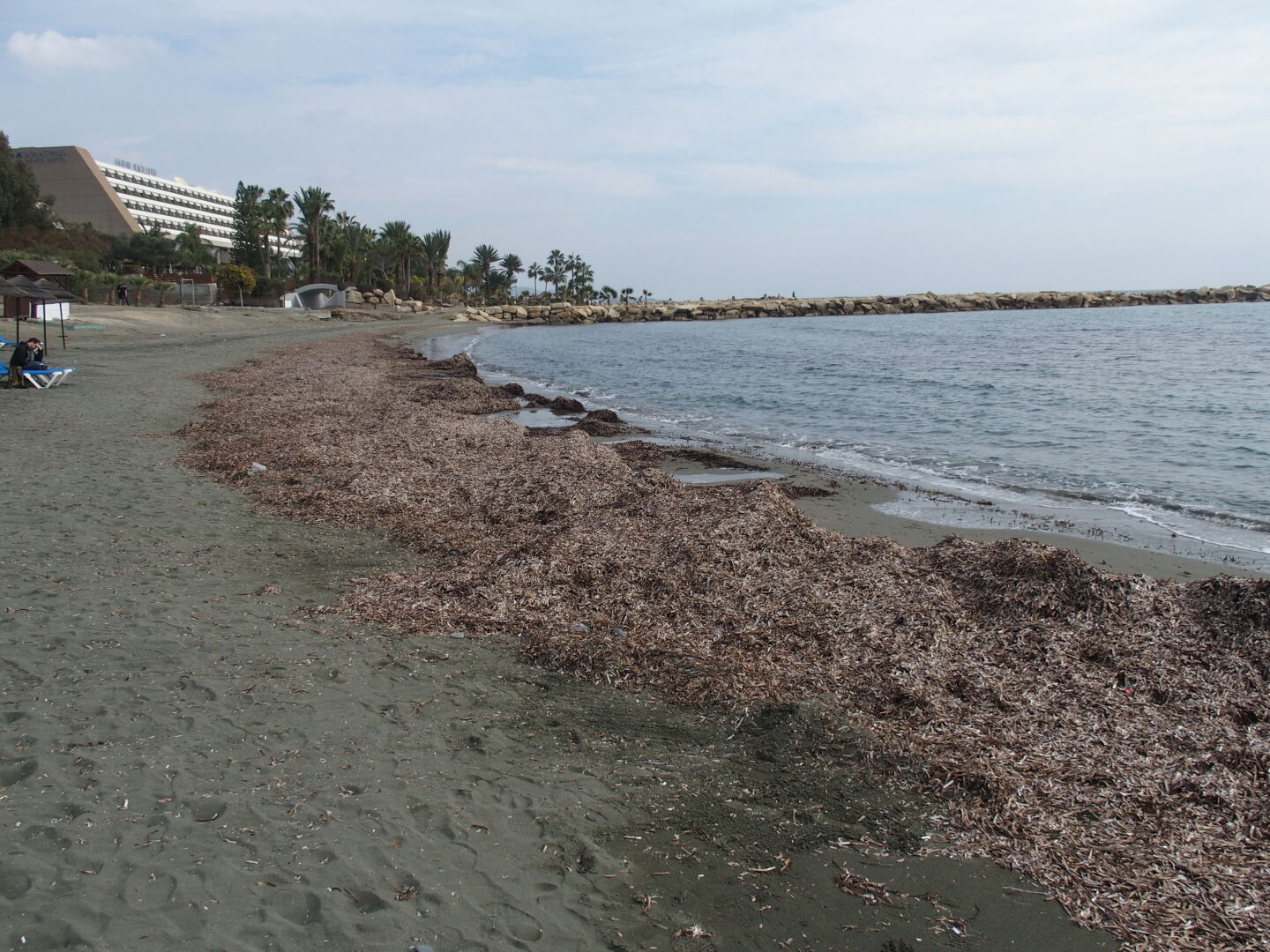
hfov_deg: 63.4
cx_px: 635
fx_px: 1027
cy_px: 476
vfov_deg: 49.7
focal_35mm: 28
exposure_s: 1/800
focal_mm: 6
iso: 100
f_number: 4.5
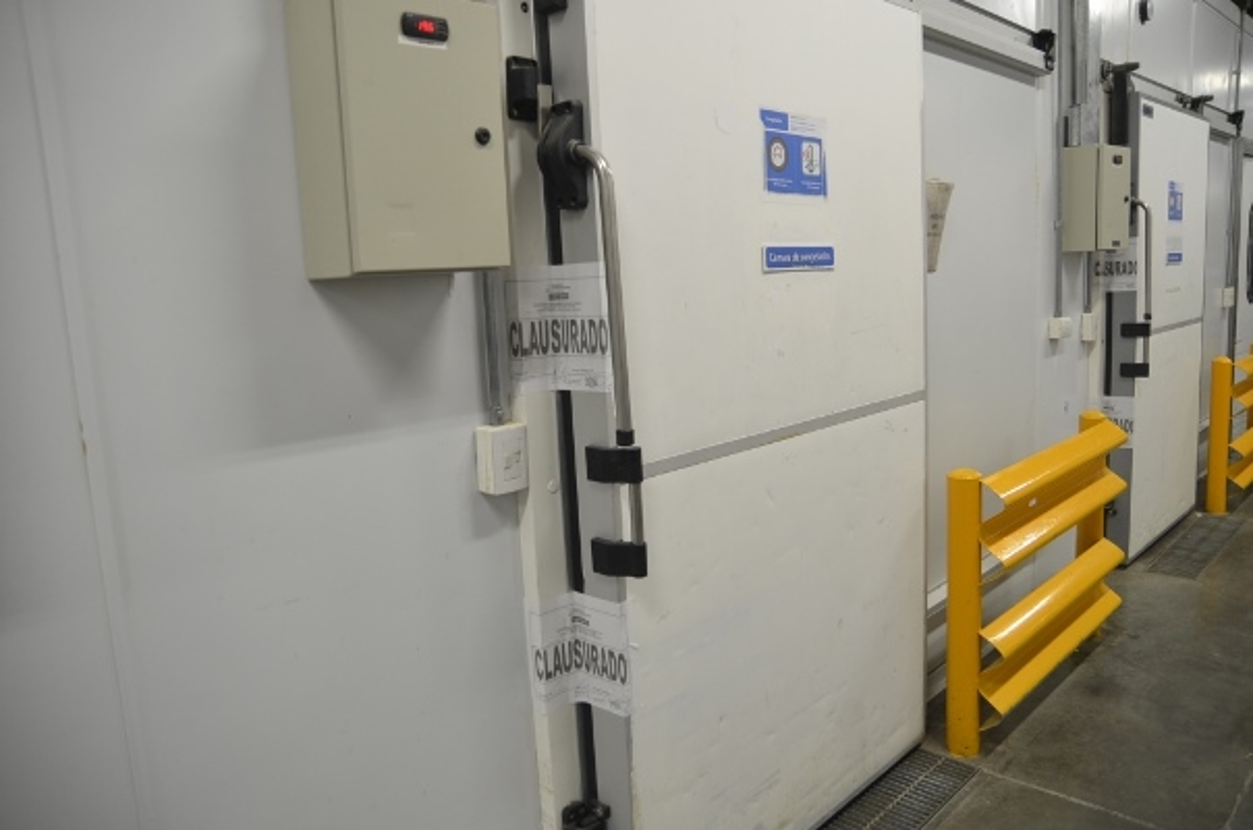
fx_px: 886
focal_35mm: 26
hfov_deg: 70.5
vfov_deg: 50.2
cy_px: 415
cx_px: 626
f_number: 3.5
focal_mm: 17
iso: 400
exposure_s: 1/50
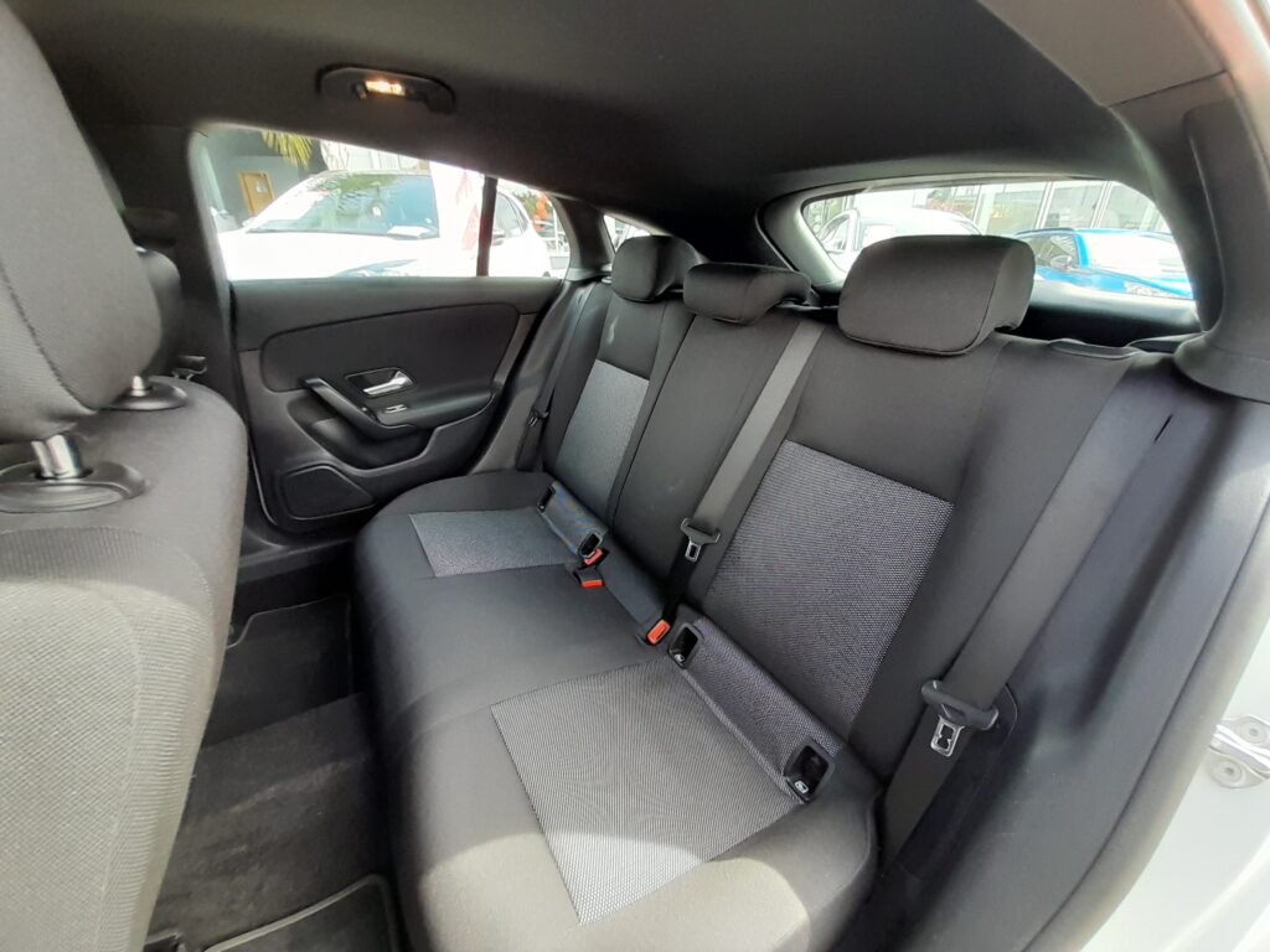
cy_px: 476
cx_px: 635
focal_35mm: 13
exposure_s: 1/50
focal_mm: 1.13
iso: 80
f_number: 2.2
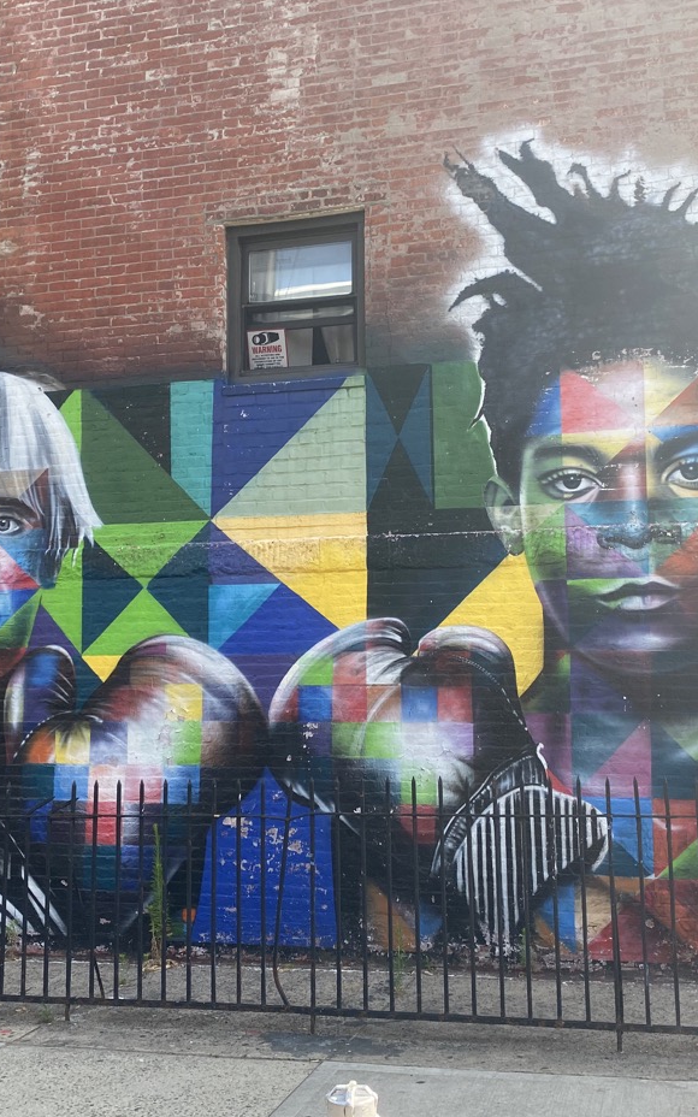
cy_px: 549
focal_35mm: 38
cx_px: 372
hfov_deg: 33.6
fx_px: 1157
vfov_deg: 51.5
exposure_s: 1/604
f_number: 1.8
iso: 32
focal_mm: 4.25
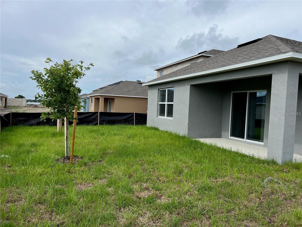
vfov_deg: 53.1
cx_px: 151
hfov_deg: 67.3
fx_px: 227
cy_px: 114
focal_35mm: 26
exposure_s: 1/4274
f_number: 1.5
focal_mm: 5.7
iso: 50
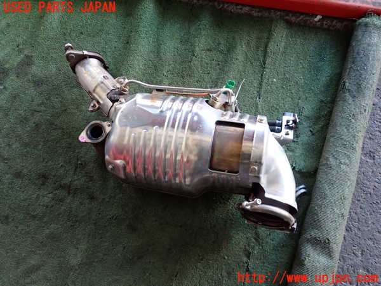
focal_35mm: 30
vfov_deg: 46.8
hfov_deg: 60.0
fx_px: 330
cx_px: 190
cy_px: 143
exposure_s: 1/30
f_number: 2.3
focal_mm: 5.4
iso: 320
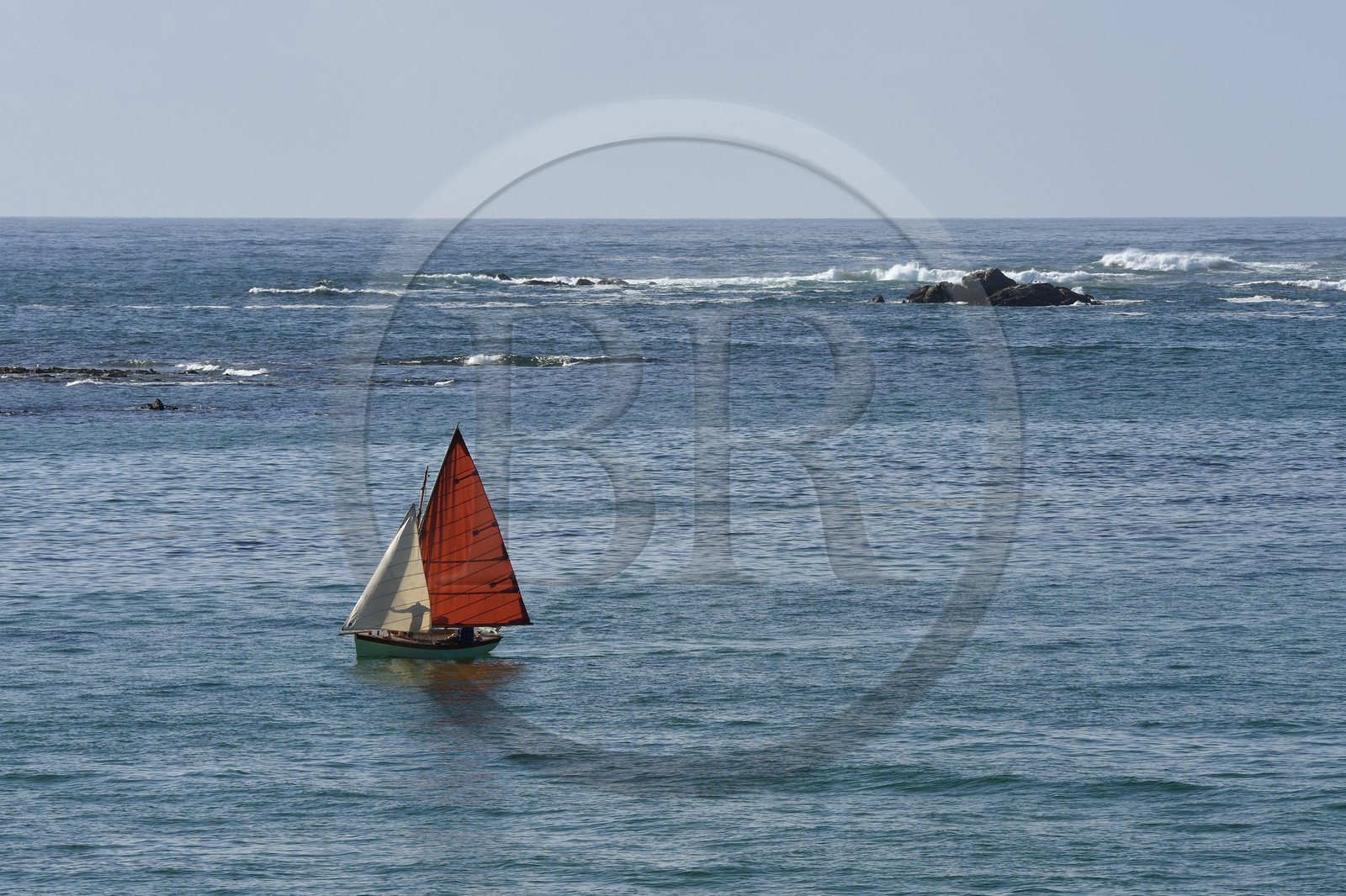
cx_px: 673
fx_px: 7476
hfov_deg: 10.3
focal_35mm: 200
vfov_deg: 6.9
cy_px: 448
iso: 200
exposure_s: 1/320
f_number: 14
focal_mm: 200
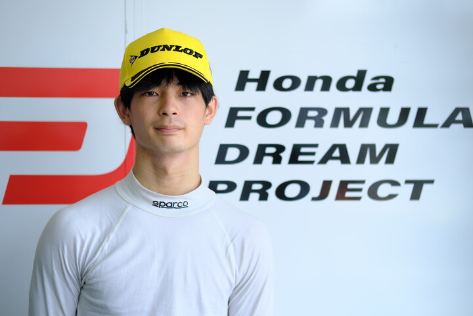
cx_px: 236
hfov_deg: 27.0
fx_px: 985
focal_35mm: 75
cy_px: 158
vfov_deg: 18.2
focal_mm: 50
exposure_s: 1/1250
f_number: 2
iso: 320
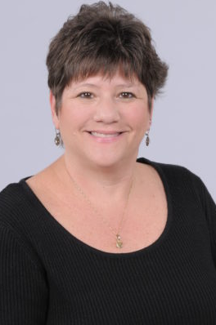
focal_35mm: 132
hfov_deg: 10.4
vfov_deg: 15.5
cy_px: 189
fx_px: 1192
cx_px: 115
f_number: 9.5
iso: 200
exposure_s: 1/125
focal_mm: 70
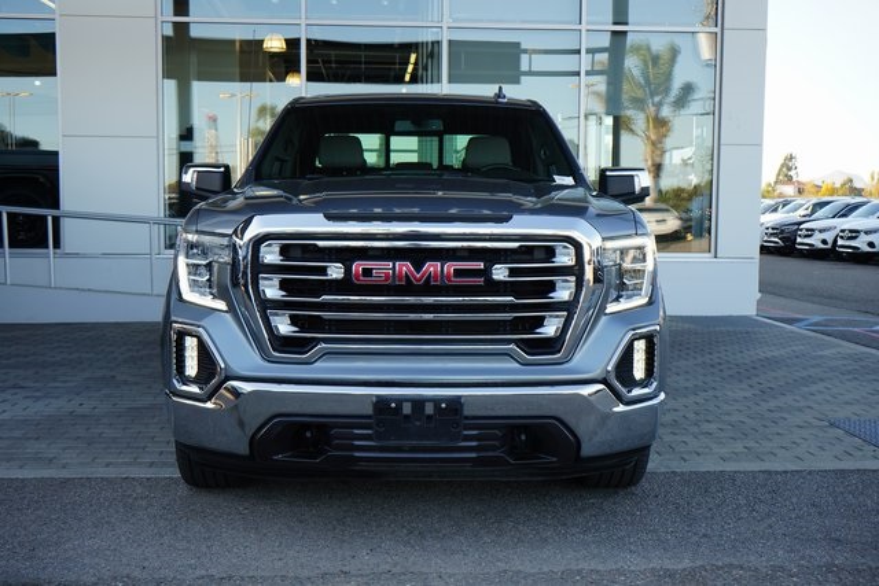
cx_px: 440
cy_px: 293
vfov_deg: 35.1
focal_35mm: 38
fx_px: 928
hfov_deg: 50.7
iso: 1000
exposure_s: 1/320
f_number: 8
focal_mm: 38
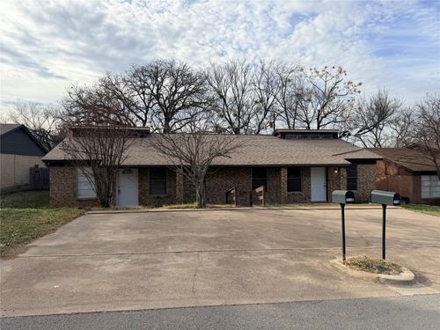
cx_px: 220
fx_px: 305
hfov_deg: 71.6
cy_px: 165
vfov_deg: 56.8
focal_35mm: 24
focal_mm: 6.76
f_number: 1.78
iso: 80
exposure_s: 1/4167
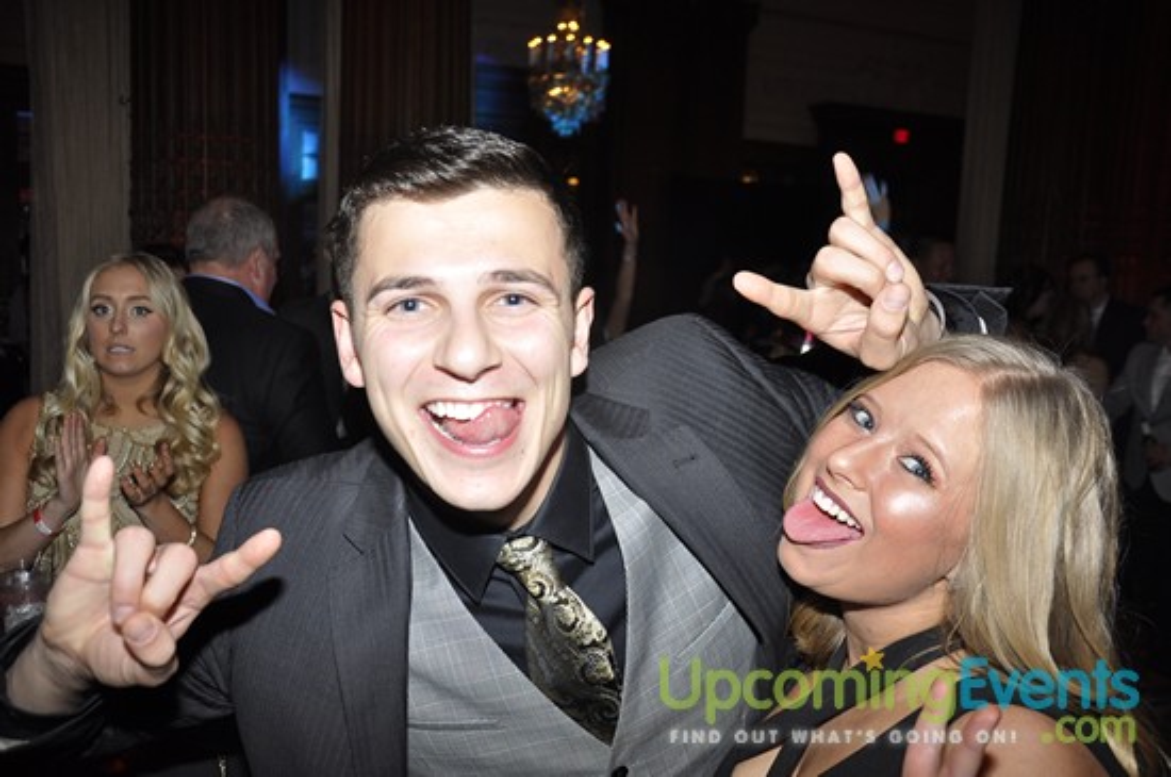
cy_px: 388
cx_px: 586
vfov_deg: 39.9
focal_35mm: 33
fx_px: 1072
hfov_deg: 57.3
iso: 400
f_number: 5
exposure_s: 1/60
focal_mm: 22
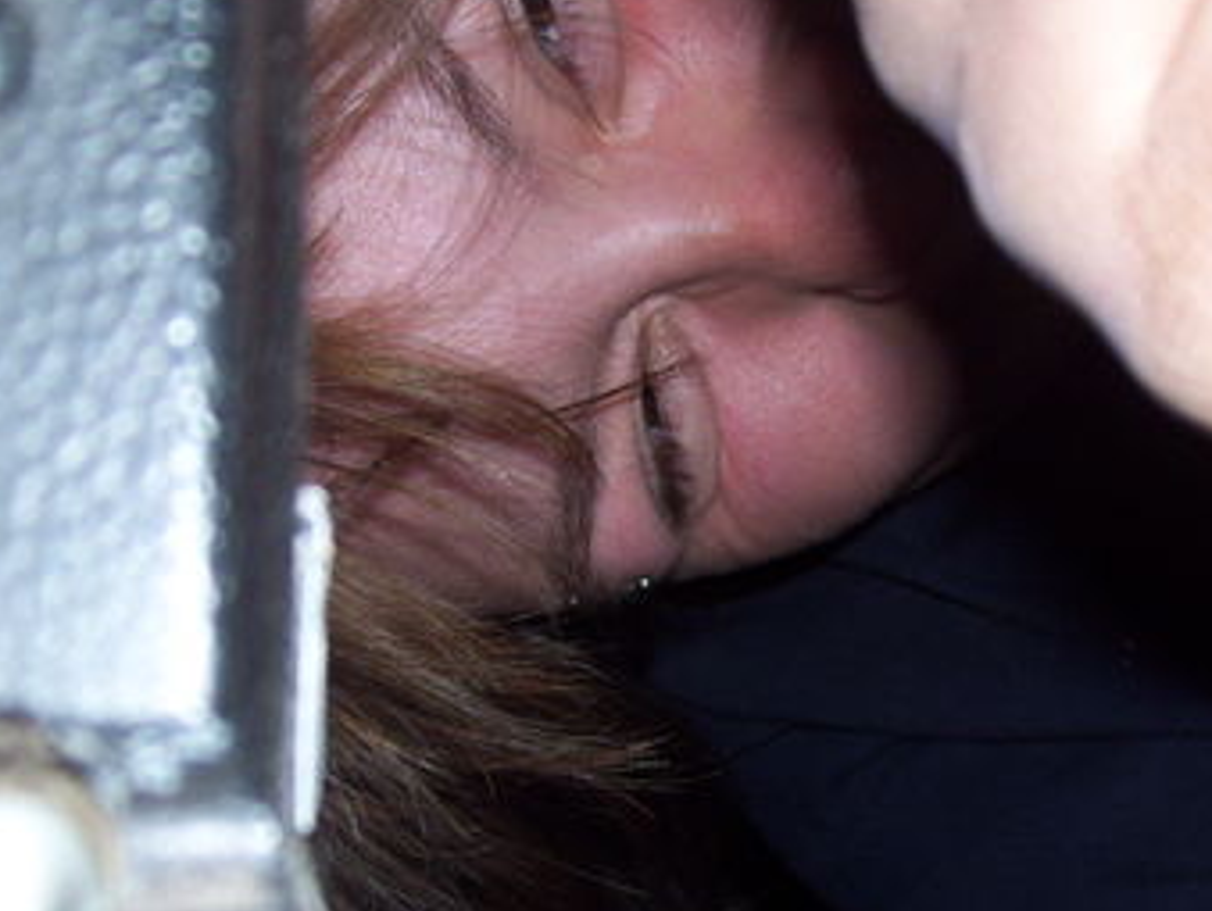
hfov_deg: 28.5
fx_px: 2383
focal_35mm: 68
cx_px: 654
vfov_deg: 21.5
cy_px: 636
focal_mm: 6
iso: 80
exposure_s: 1/60
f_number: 2.7
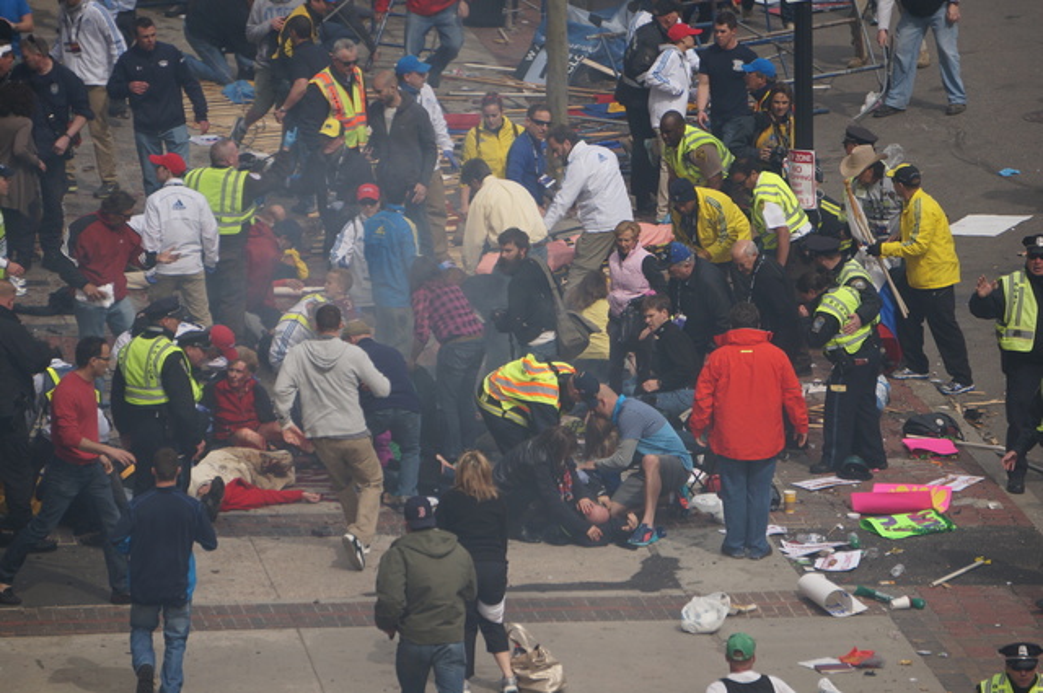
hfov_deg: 6.5
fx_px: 9115
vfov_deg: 4.4
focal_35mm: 315
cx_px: 522
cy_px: 346
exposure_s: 1/400
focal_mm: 210
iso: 125
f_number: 6.3
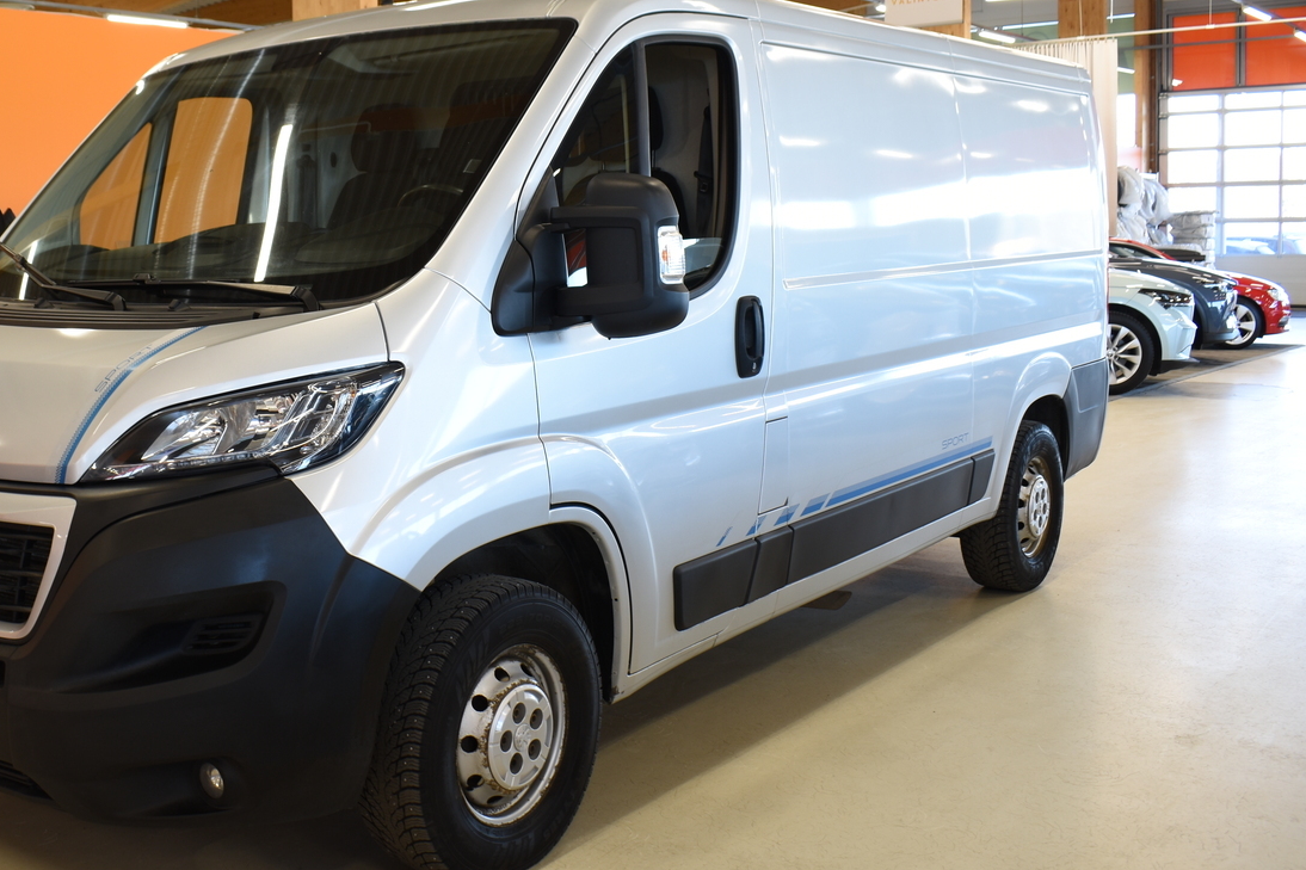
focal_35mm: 40
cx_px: 424
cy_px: 382
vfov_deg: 33.4
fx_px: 1451
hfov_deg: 47.6
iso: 100
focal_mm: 18
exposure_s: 1/10
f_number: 5.6
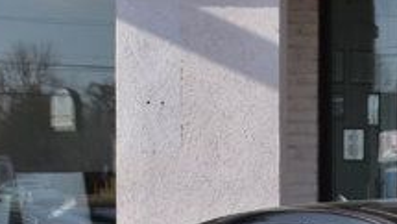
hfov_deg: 8.7
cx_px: 654
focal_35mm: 239
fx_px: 2516
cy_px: 241
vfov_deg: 5.1
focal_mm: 32
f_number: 11
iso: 400
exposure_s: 1/400
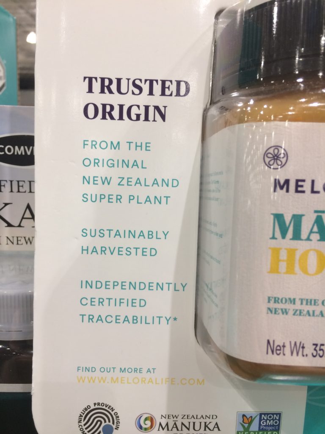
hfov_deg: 48.2
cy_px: 217
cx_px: 162
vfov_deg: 61.7
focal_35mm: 29
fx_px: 363
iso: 50
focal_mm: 4.15
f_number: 2.2
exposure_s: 1/30
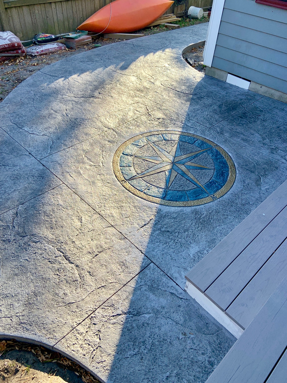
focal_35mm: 26
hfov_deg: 53.1
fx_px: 287
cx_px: 144
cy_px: 192
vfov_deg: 67.3
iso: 25
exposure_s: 1/444
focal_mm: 4.25
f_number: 1.8
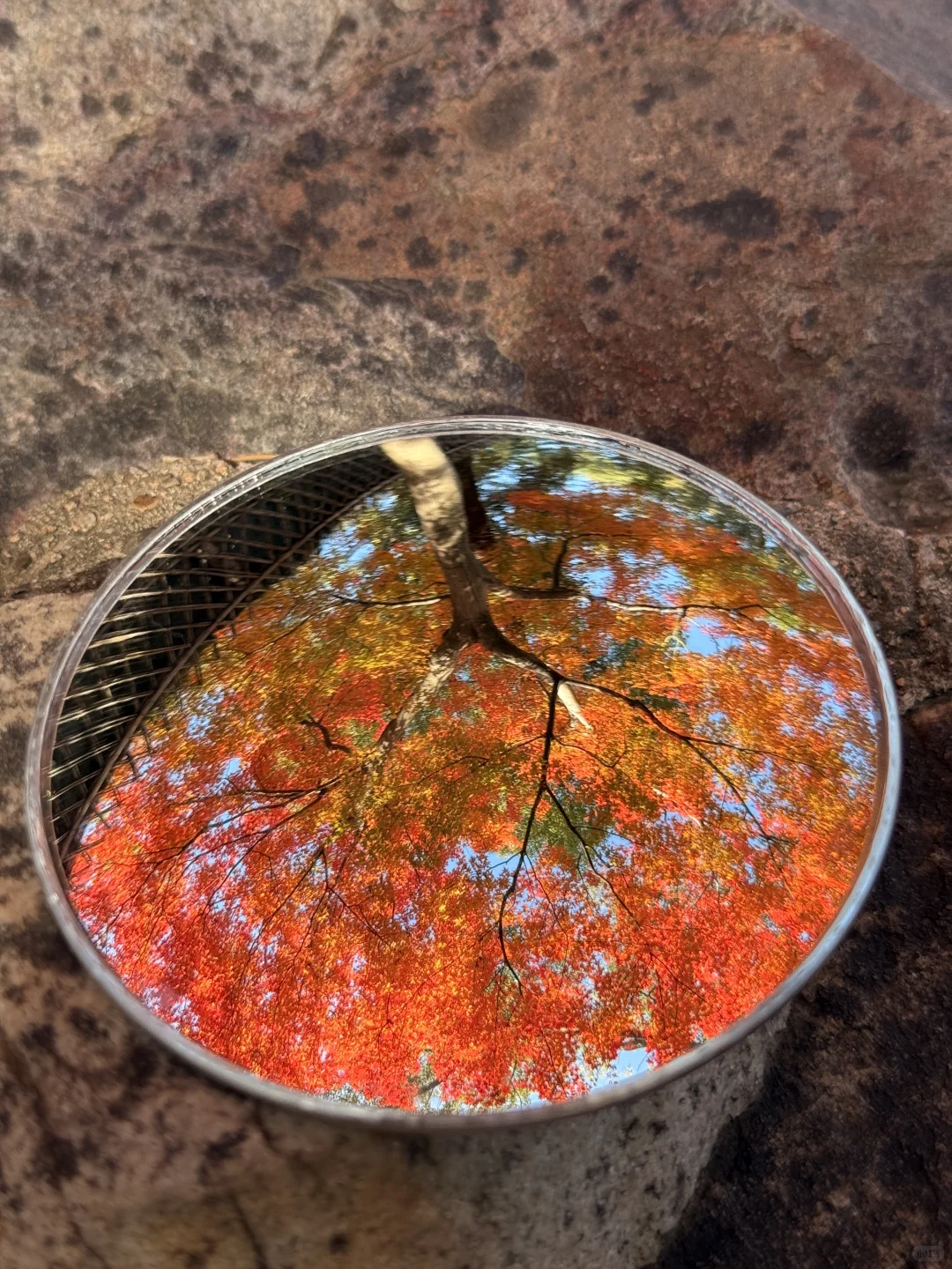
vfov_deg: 39.7
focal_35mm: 48
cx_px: 476
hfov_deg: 30.3
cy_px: 634
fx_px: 1760
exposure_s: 1/386
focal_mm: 6.76
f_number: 1.78
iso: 64
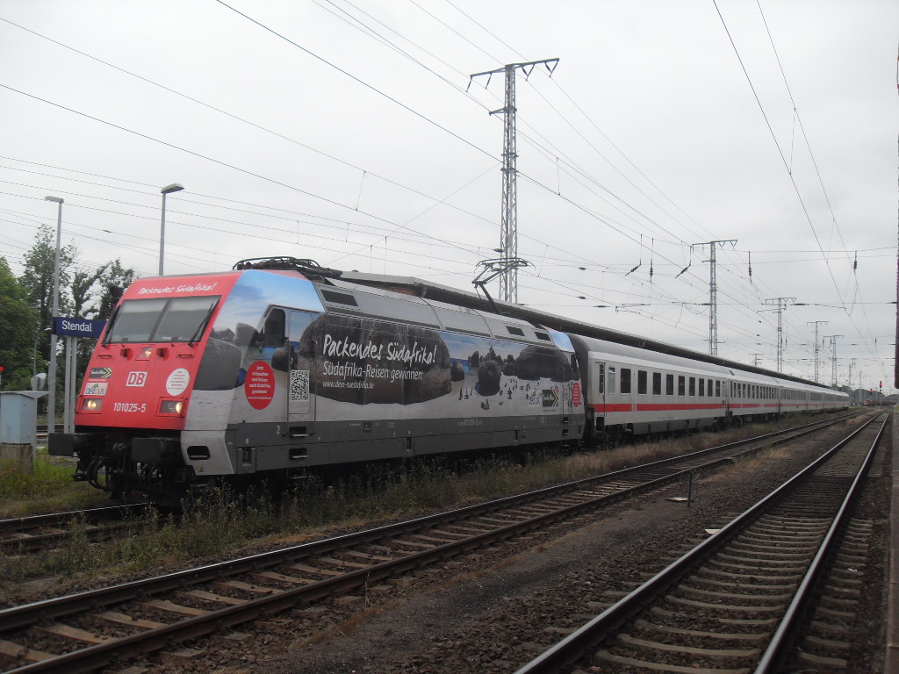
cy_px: 337
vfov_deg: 41.8
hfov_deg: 54.0
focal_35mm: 34
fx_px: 883
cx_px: 450
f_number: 7
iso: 80
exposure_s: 1/60
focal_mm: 6.3
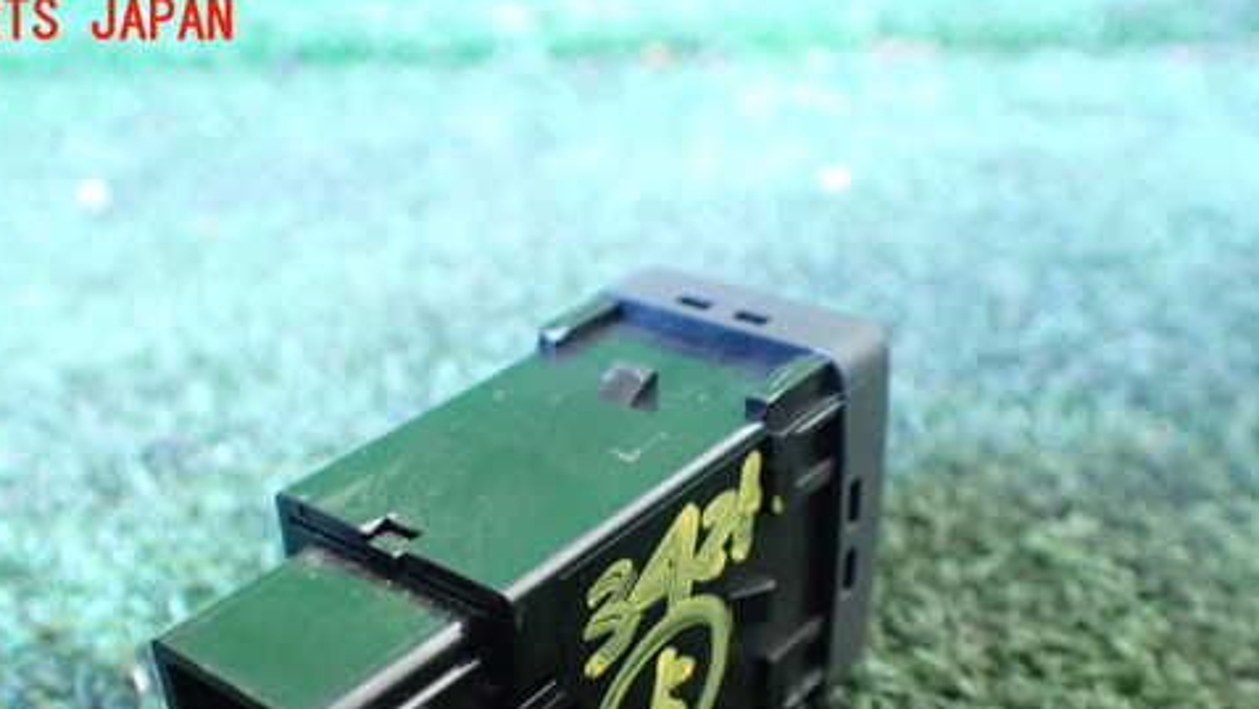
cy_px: 582
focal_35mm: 41
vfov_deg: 28.3
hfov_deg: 49.3
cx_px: 545
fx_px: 1369
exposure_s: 1/30
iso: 1000
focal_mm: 5.4
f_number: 2.3
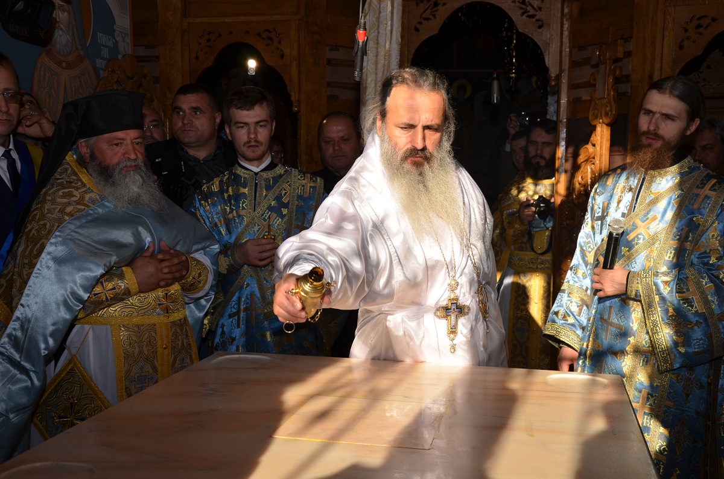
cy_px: 240
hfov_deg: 49.7
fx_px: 782
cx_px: 362
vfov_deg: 34.0
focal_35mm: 39
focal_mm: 26
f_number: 6.3
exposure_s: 1/160
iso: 200
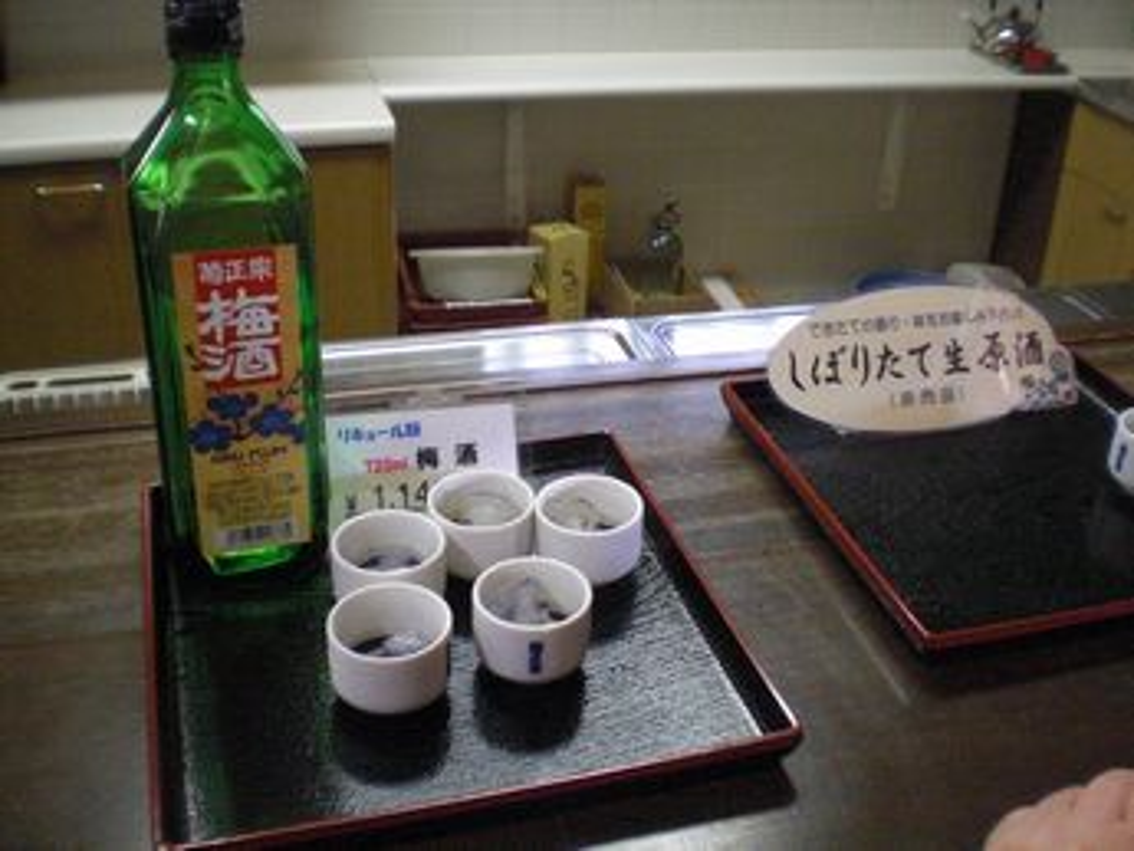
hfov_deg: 49.0
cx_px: 567
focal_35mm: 38
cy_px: 426
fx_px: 1245
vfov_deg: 37.7
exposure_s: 1/60
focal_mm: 6.3
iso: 800
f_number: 3.1
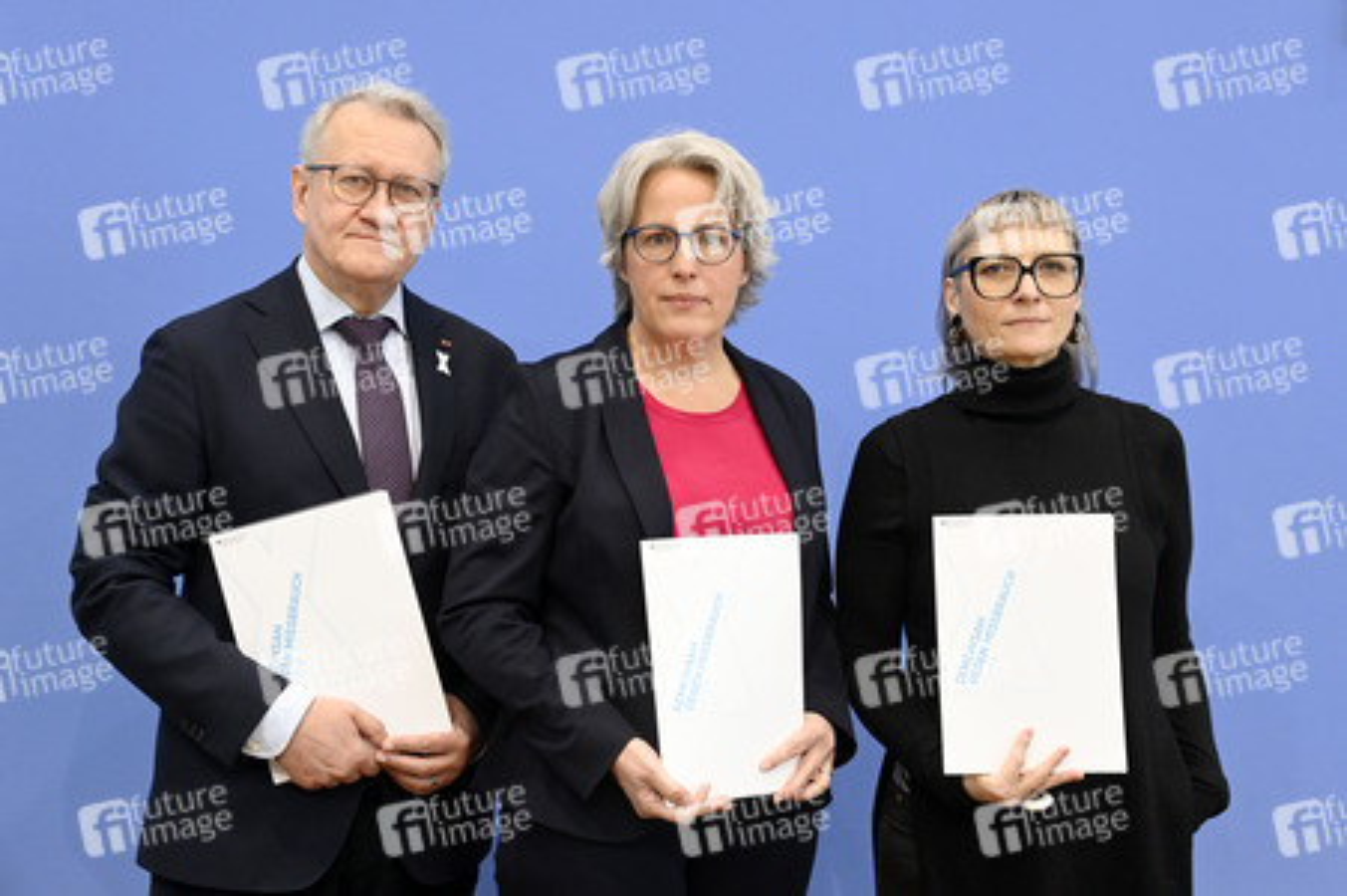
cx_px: 674
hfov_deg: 39.6
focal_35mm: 50
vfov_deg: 27.0
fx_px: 1869
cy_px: 448
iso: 5000
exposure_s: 1/400
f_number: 5
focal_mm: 50
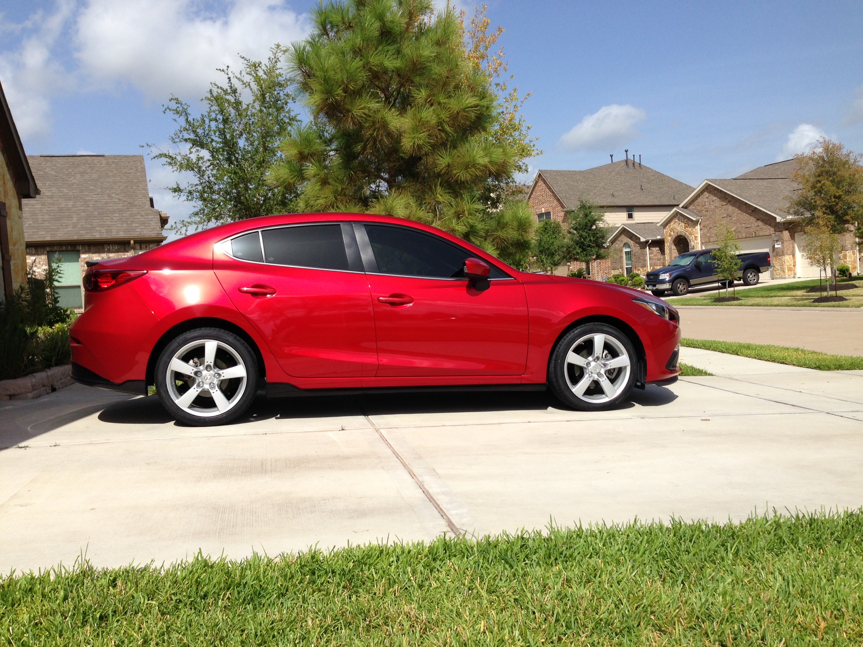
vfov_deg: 42.9
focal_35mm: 33
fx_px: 823
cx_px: 432
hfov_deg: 55.4
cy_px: 324
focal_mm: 4.12
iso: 50
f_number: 2.4
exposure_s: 1/1938
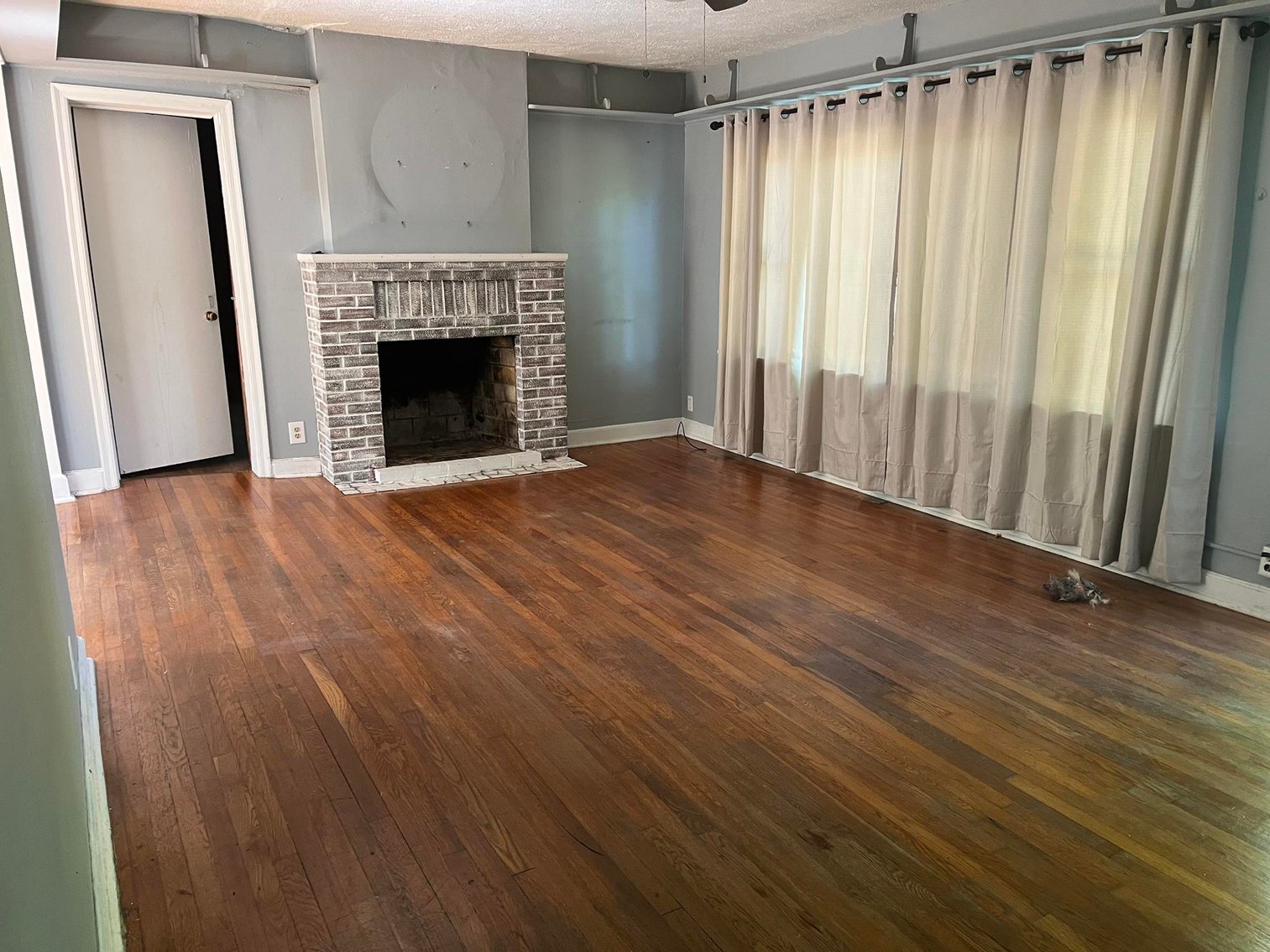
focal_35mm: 26
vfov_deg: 53.1
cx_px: 635
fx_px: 954
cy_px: 476
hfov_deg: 67.3
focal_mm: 5.1
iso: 160
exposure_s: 1/60
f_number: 1.6
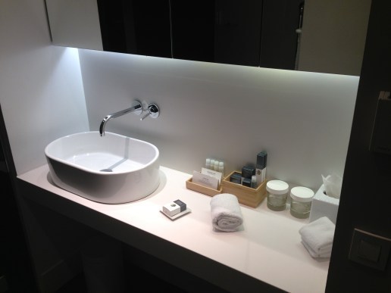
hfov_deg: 55.4
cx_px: 196
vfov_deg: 42.9
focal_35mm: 33
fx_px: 373
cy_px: 146
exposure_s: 1/60
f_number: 2.4
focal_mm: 4.12
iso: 64
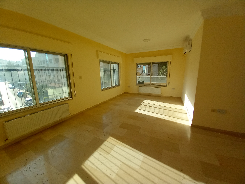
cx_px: 122
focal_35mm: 13
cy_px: 92
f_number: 2.2
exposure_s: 1/377
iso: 40
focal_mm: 1.13
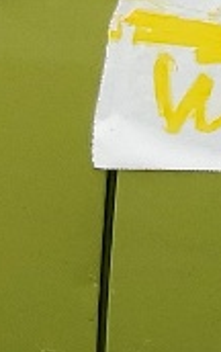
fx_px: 2459
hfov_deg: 5.1
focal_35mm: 256
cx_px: 219
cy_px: 272
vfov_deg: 8.2
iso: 50
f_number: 1.5
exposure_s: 1/909
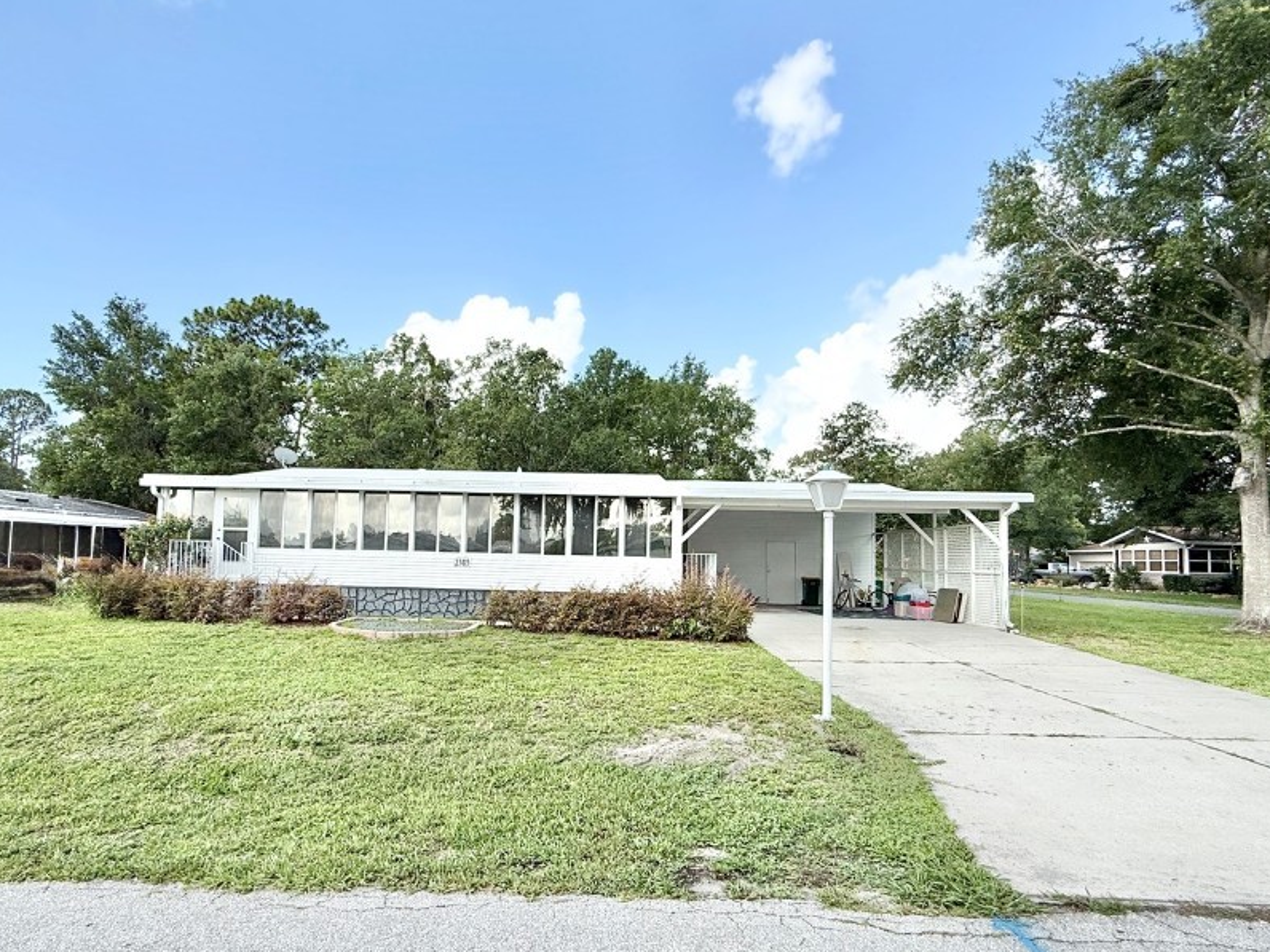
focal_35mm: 18
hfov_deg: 87.5
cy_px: 523
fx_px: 660
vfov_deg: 71.4
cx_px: 578
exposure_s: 1/1795
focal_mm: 2.22
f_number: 2.2
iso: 80
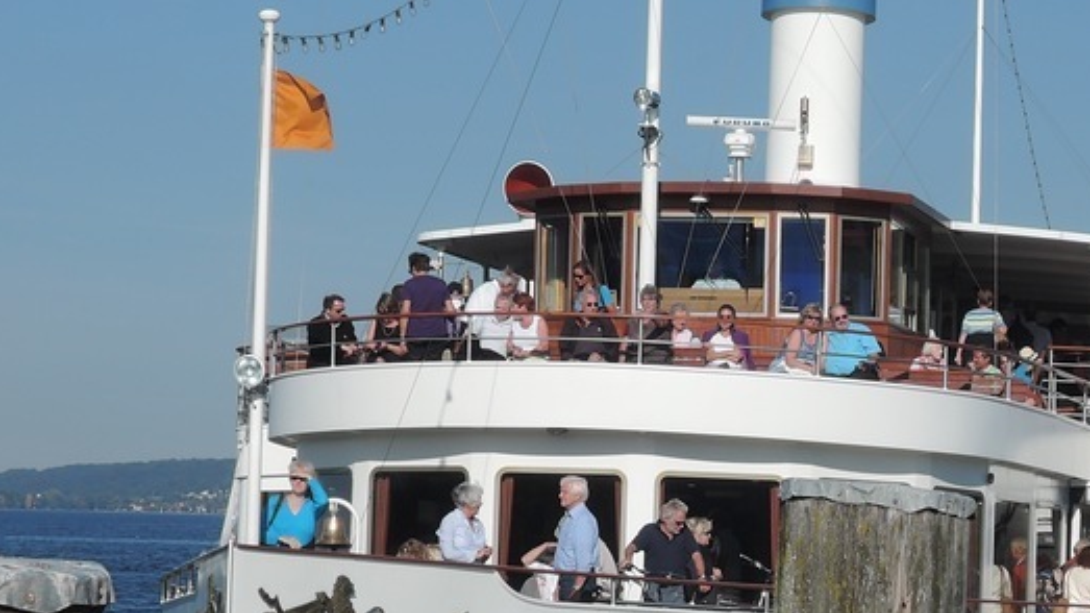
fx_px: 4132
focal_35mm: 143
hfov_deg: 15.0
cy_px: 432
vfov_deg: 8.5
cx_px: 719
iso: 80
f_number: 5
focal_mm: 14.3
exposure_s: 1/800
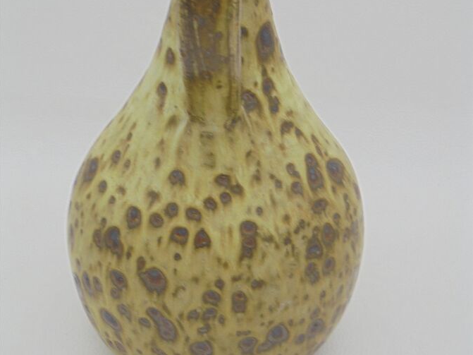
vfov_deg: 28.5
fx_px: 697
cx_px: 236
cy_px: 144
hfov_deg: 37.5
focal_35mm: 51
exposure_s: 1/30
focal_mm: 6.9
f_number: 4.2
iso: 100
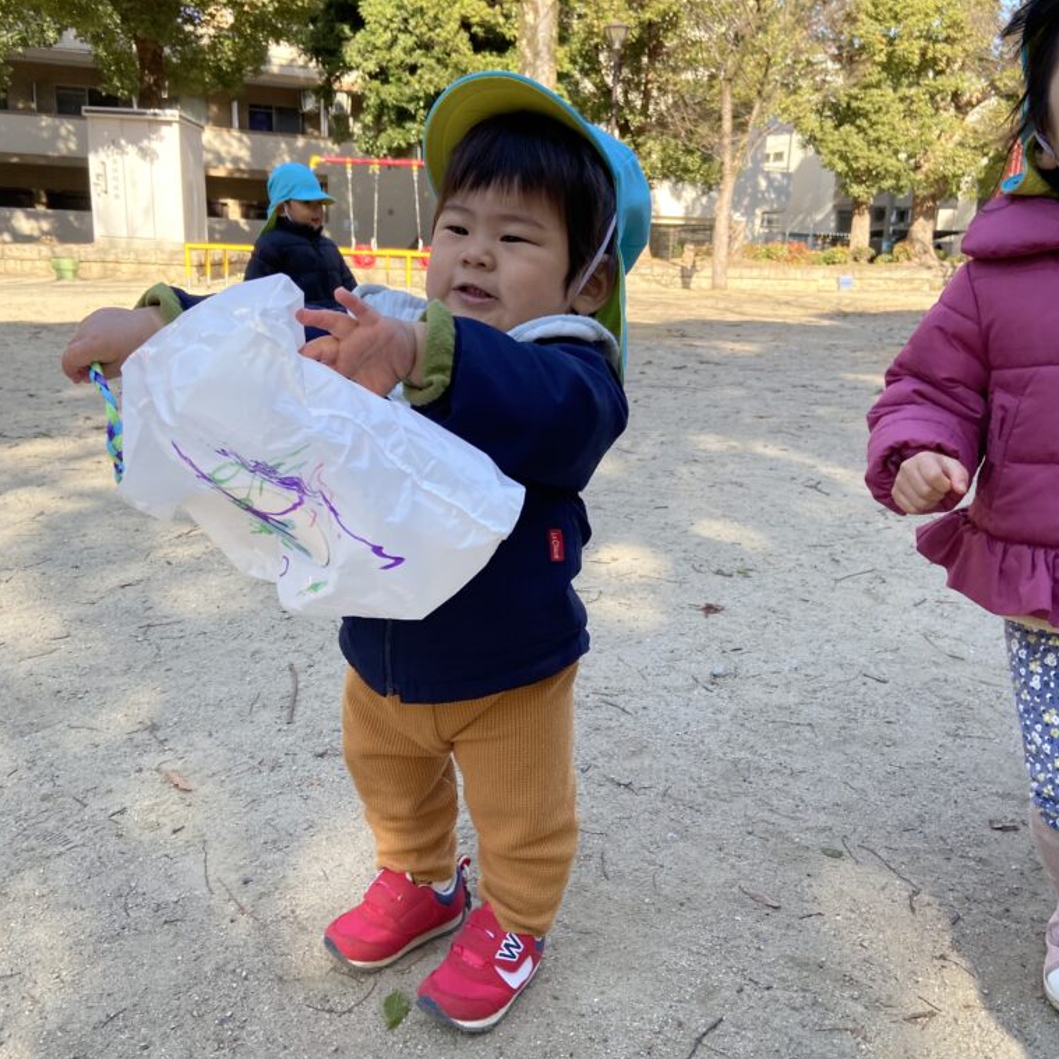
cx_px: 529
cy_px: 541
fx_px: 1073
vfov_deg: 52.5
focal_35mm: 31
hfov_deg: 52.5
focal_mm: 4.25
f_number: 1.8
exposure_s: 1/370
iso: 32
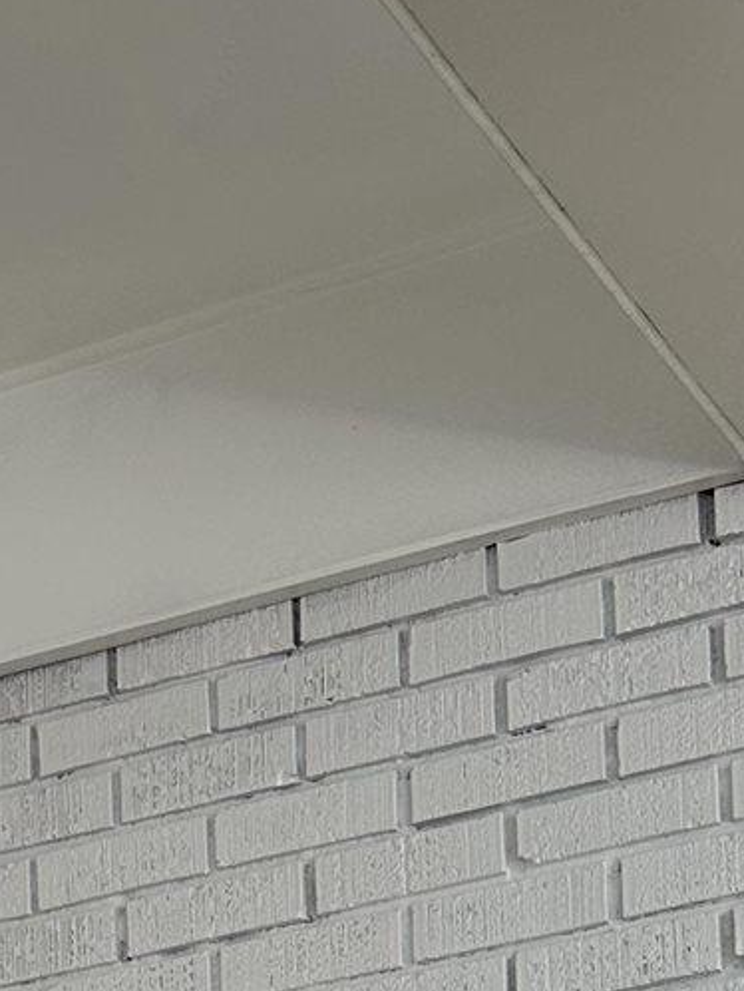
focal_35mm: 111
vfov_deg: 15.2
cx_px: -68
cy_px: 1821
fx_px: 3178
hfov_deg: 13.1
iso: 100
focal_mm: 6.86
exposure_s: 1/120
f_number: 1.78
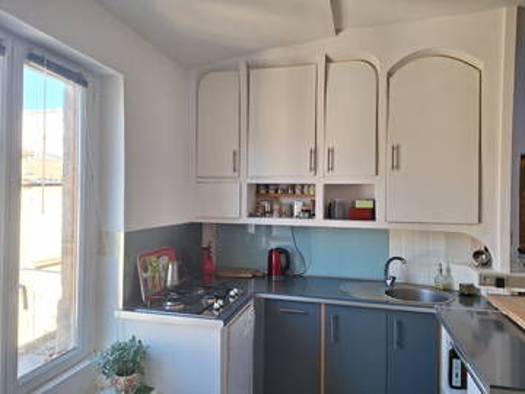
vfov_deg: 58.9
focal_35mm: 23
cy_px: 197
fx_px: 349
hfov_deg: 73.9
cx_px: 262
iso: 40
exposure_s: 1/132
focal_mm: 5.54
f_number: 1.8
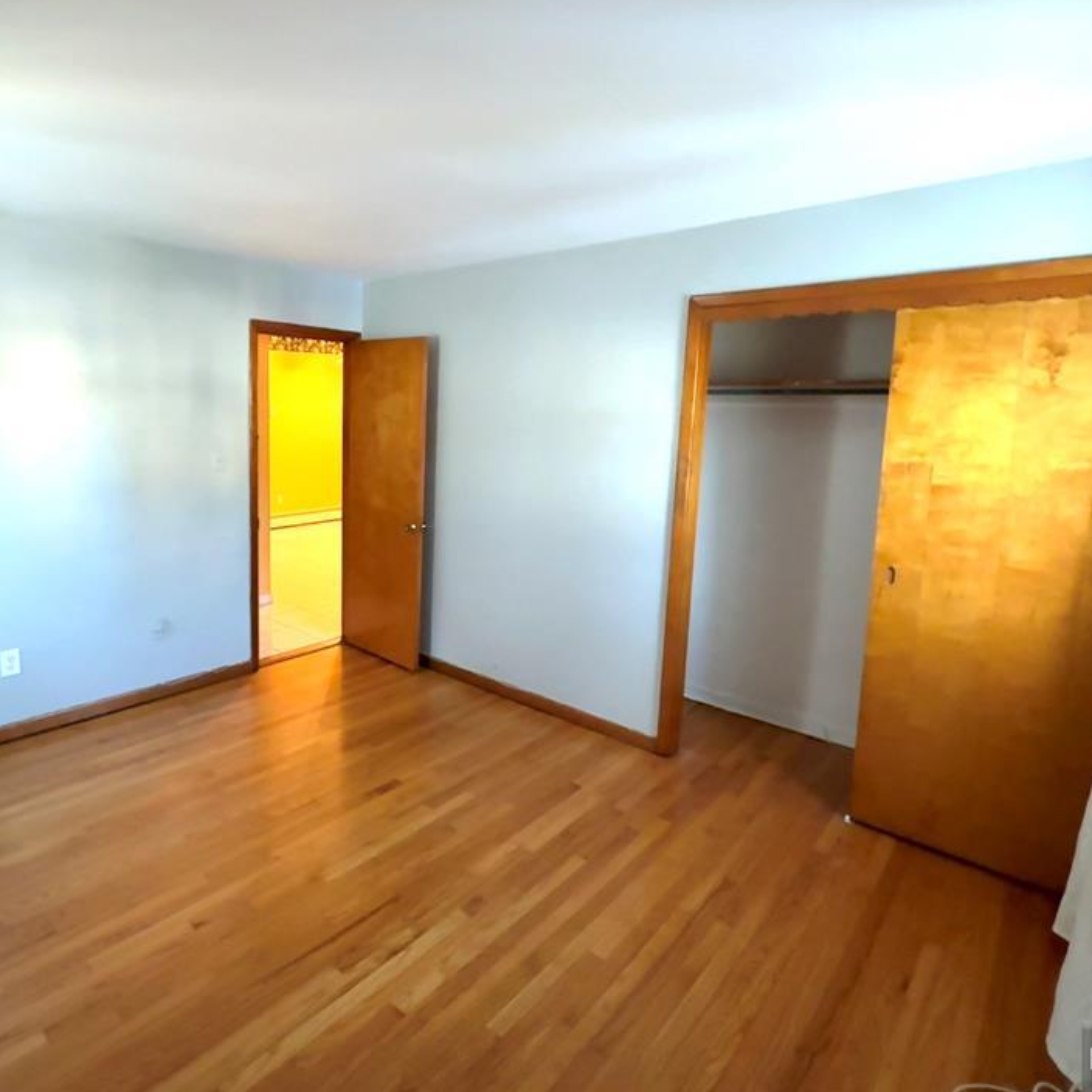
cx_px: 445
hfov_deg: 79.9
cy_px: 499
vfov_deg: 80.6
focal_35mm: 18
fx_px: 642
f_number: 2.2
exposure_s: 1/60
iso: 200
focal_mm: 2.22
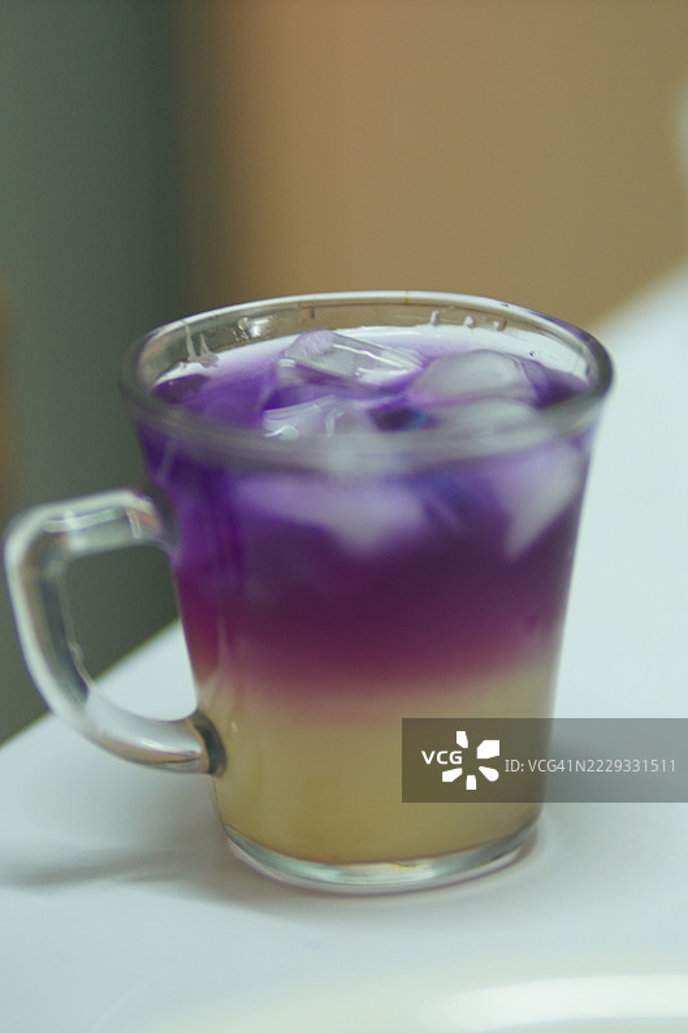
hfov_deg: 10.7
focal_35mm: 129
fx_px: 3685
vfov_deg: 16.0
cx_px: 345
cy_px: 516
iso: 800
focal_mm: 85
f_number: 1.8
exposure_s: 1/50
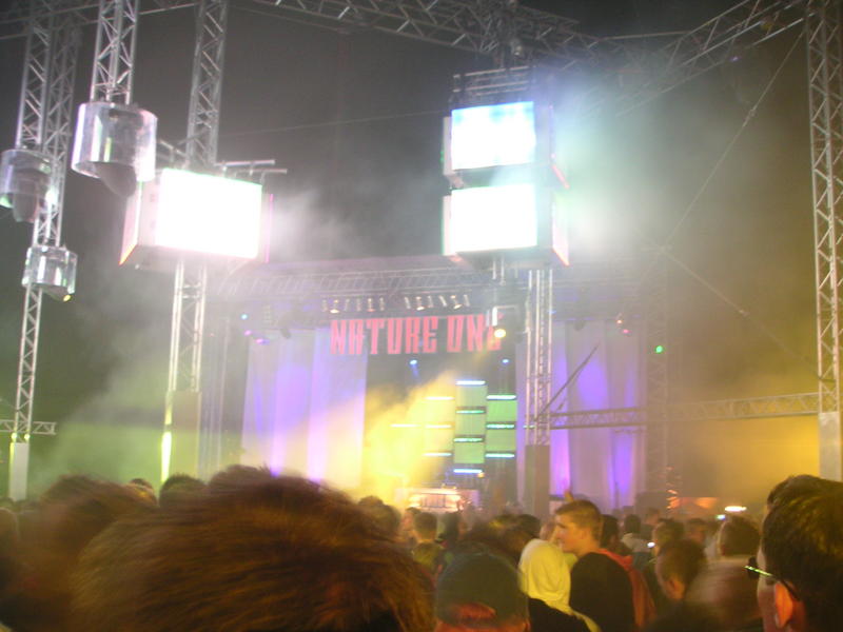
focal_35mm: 38
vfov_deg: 37.7
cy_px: 316
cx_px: 422
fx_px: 925
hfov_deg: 49.0
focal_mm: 6
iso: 100
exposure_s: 1/4
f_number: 2.8
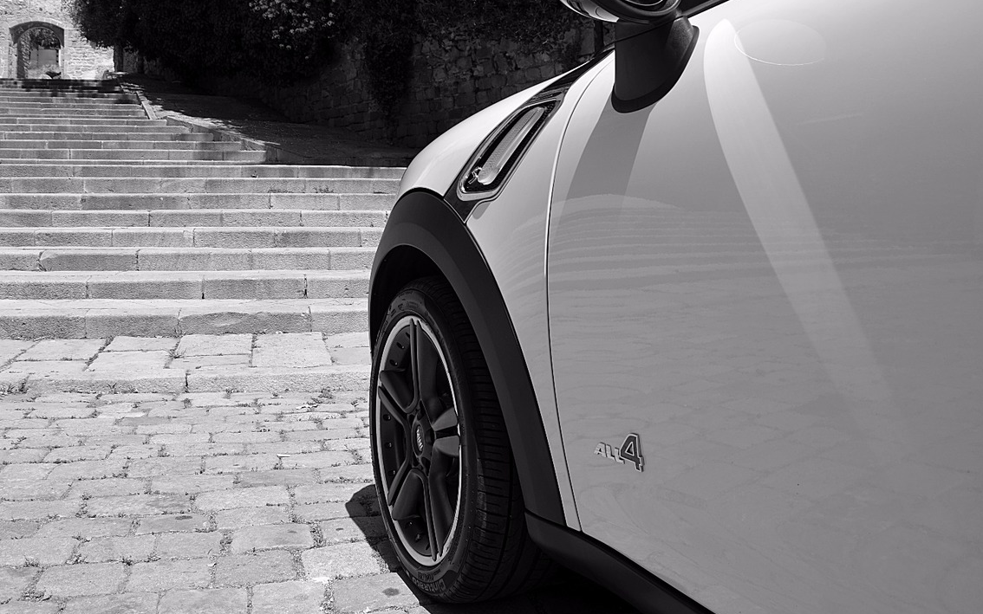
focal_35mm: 31
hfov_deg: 61.0
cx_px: 430
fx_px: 831
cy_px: 251
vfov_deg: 40.5
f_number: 8
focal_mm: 18
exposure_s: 1/250
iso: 125
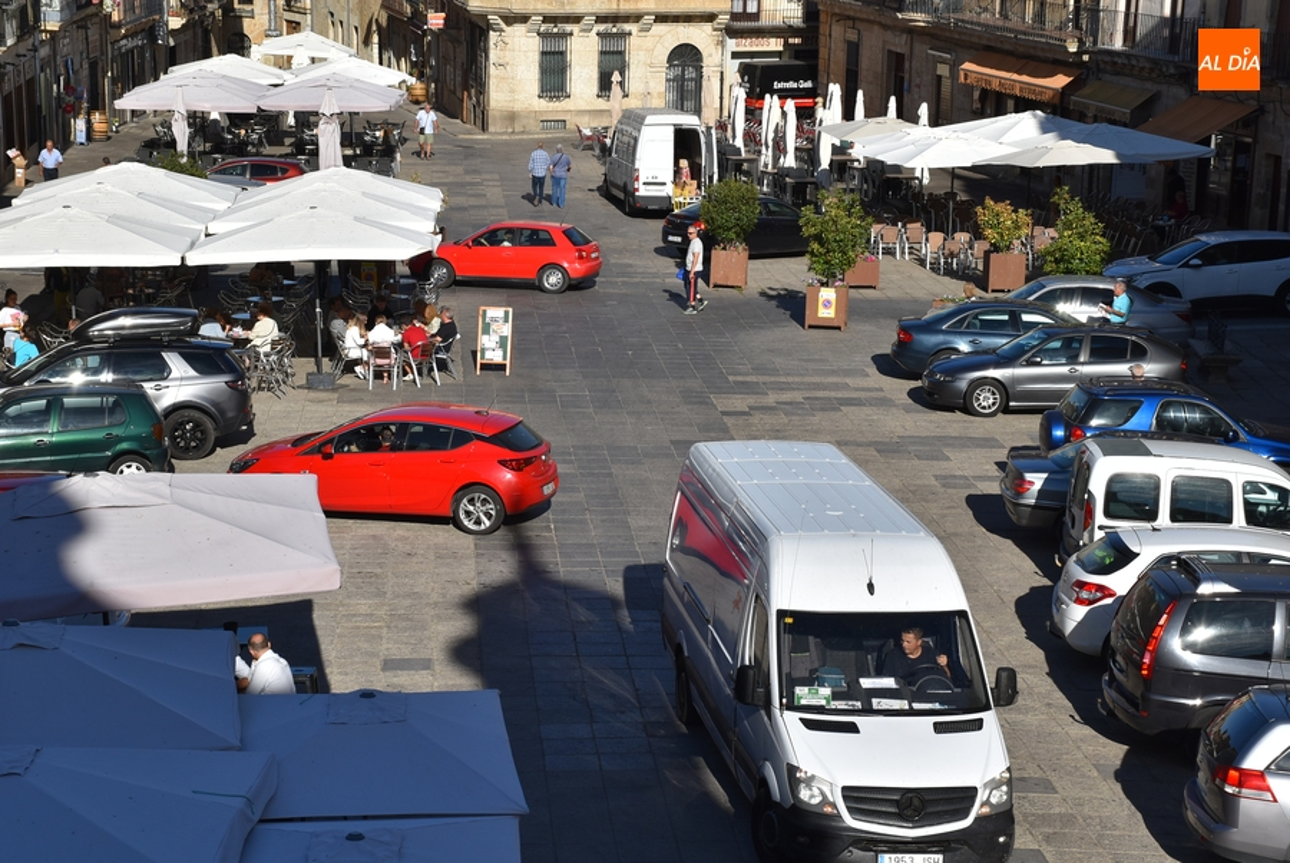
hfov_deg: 27.0
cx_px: 645
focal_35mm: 75
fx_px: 2690
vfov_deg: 18.2
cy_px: 432
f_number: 10
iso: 200
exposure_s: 1/400
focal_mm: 50
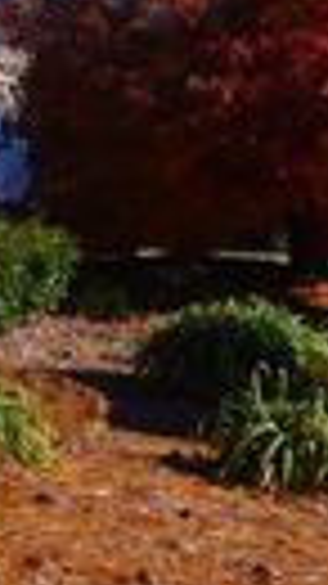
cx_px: -393
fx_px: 2508
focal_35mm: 162
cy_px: 97
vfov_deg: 13.2
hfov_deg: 7.1
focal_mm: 8
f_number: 4
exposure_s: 1/1000
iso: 125
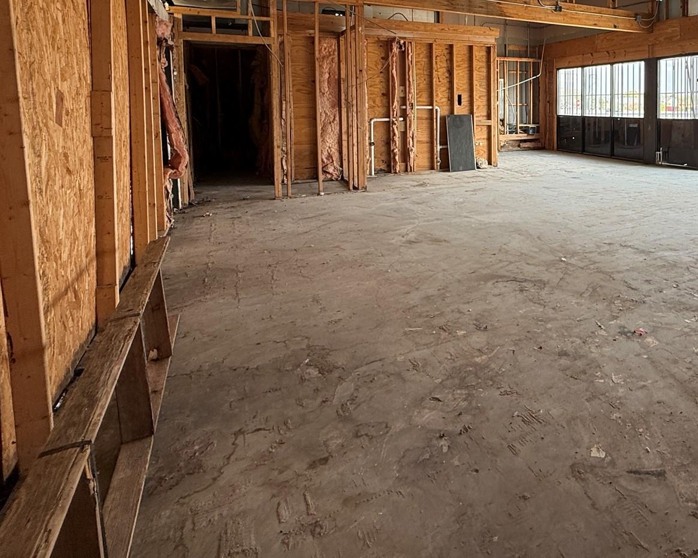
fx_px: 496
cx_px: 518
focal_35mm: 24
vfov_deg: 55.4
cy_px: 127
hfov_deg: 66.2
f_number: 2.2
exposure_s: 1/99
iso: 64
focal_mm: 2.22
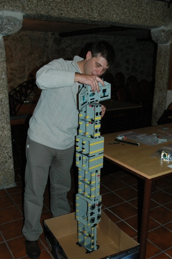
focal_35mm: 38
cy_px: 146
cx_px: 87
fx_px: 273
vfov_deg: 50.6
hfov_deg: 35.0
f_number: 4
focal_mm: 22
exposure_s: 1/60
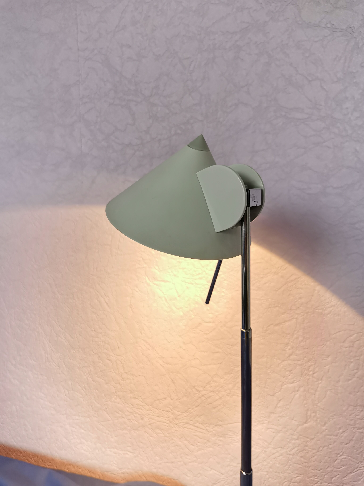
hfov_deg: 51.4
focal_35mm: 27
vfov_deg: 65.3
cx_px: 182
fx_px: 379
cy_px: 243
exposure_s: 1/100
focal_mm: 5.58
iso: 320
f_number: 1.8
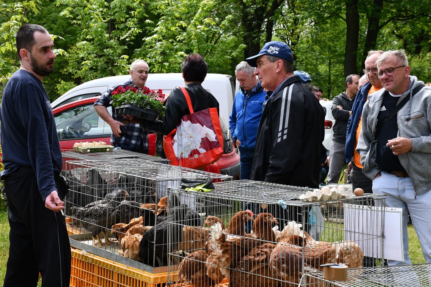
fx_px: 862
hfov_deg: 28.1
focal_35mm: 72
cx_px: 216
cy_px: 144
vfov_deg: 18.9
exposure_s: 1/250
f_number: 8
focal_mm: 48
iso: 180
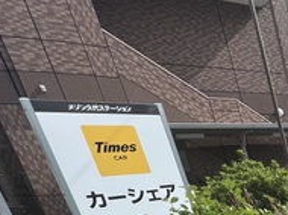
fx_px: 399
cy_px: 346
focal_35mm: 48
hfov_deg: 24.1
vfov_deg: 22.8
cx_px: 488
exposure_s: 1/867
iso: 32
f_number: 1.8
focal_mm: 1.57
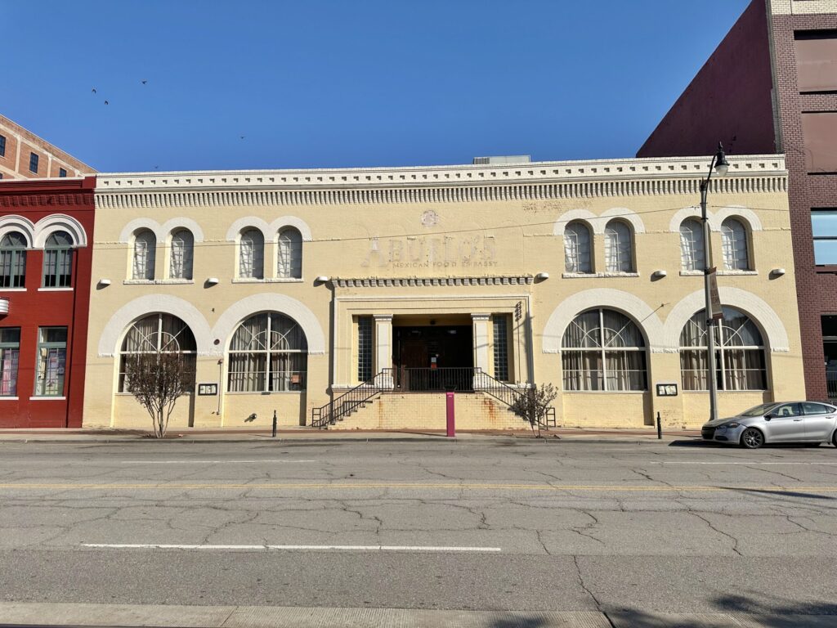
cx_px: 418
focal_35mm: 24
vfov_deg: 56.8
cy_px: 314
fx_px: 580
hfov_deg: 71.6
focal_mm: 6.86
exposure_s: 1/8197
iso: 80
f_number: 1.78
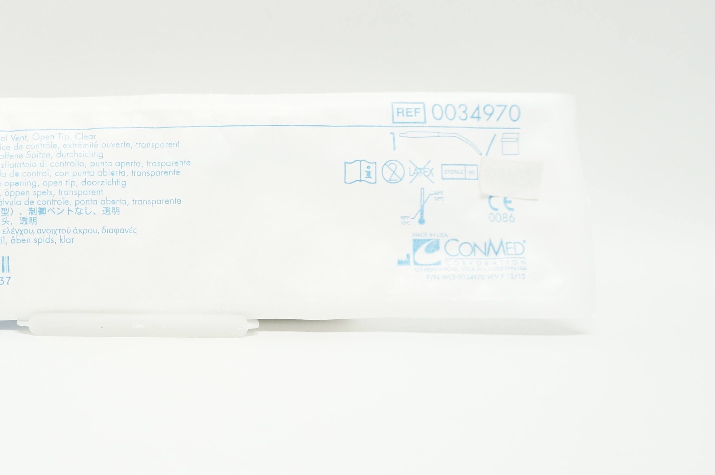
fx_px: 952
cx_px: 145
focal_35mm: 48
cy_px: 239
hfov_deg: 39.6
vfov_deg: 28.0
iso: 800
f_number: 3.5
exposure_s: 1/320
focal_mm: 18
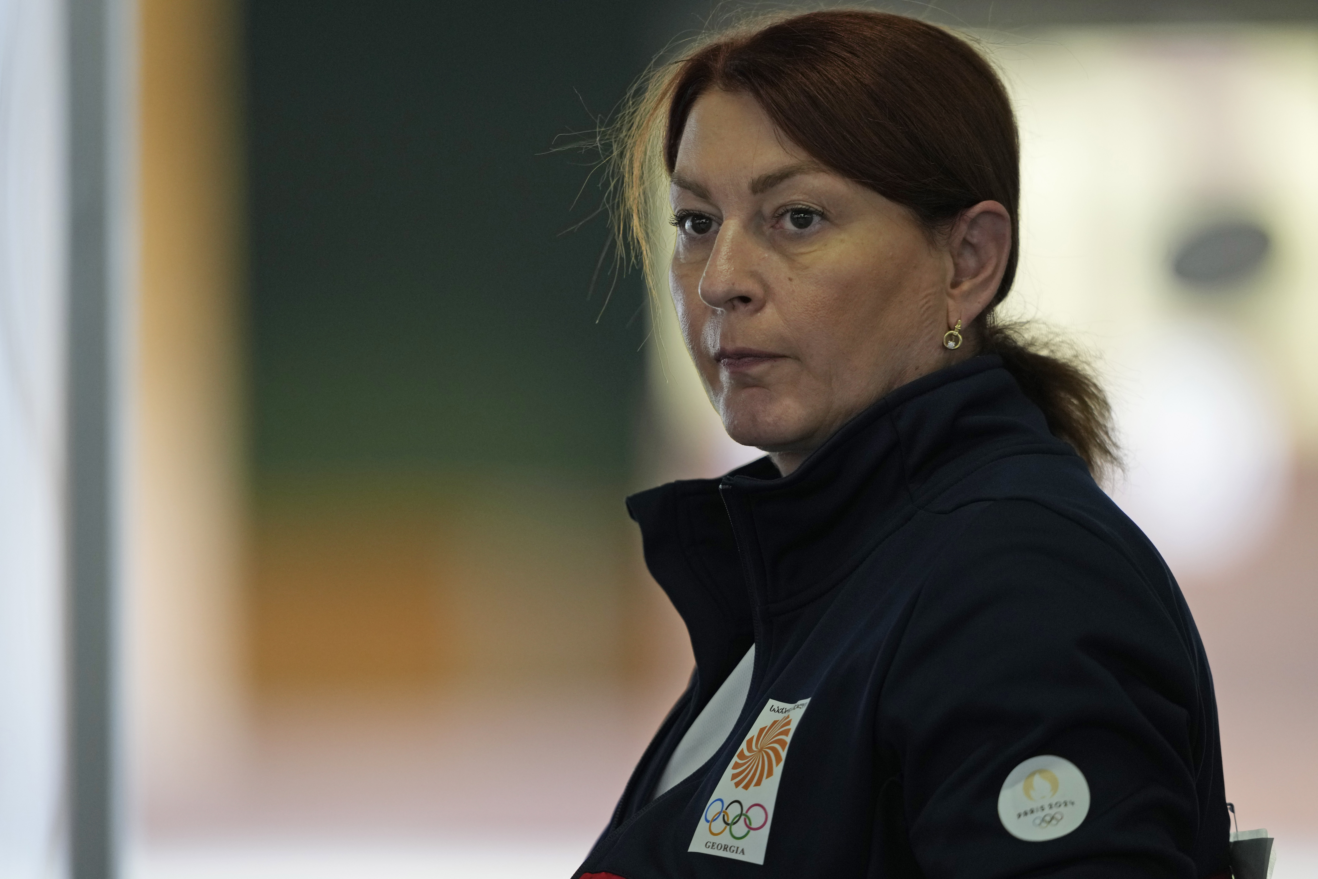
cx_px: 659
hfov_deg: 5.2
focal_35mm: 400
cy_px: 440
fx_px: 14643
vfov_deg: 3.4
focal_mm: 400
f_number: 2.8
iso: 2000
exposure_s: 1/1250
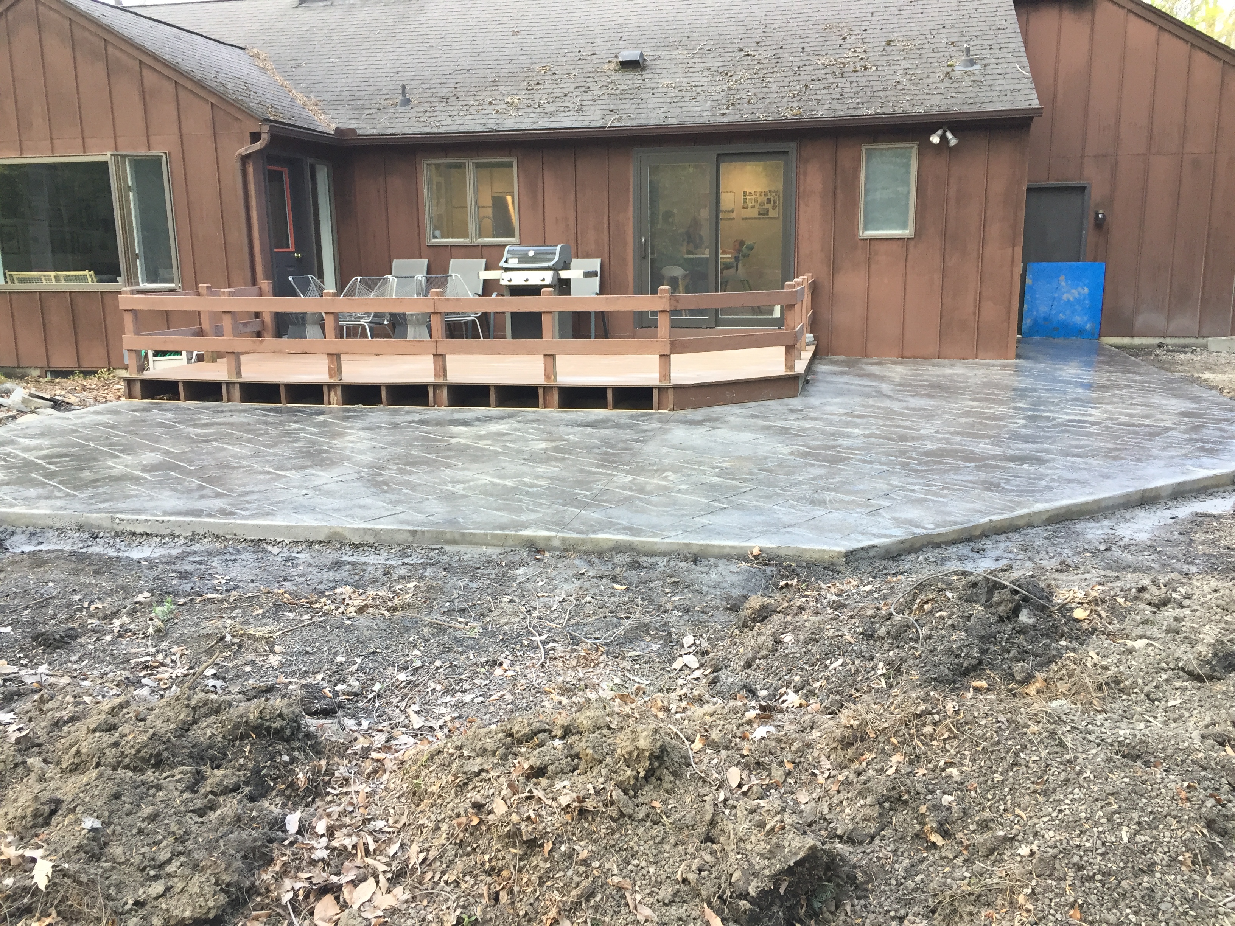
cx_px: 618
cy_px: 463
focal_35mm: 29
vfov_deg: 48.2
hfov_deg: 61.7
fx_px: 1035
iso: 32
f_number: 2.2
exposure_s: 1/30
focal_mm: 4.15
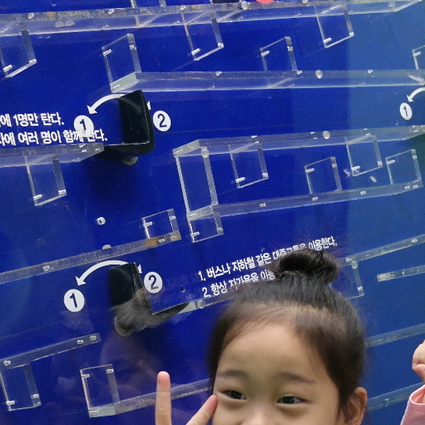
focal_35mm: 81
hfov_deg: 21.2
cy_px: 319
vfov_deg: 21.2
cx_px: 310
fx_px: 1125
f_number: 3.5
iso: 800
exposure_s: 1/40
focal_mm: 20
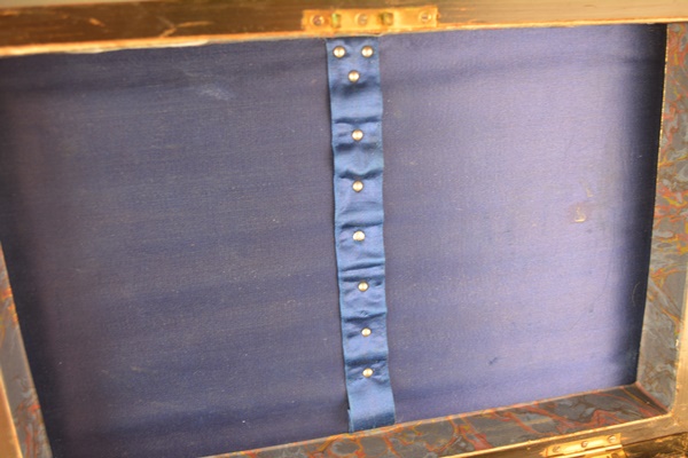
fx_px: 688
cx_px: 344
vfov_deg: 36.9
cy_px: 229
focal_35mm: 36
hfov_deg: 53.1
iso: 800
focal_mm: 24
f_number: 4
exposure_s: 1/40
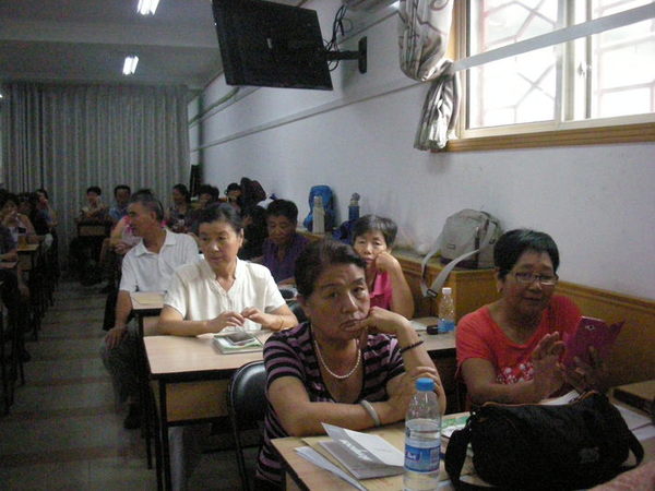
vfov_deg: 40.7
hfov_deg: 52.6
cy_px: 246
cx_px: 328
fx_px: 662
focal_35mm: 35
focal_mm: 5.8
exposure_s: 1/130
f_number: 2.8
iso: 1013
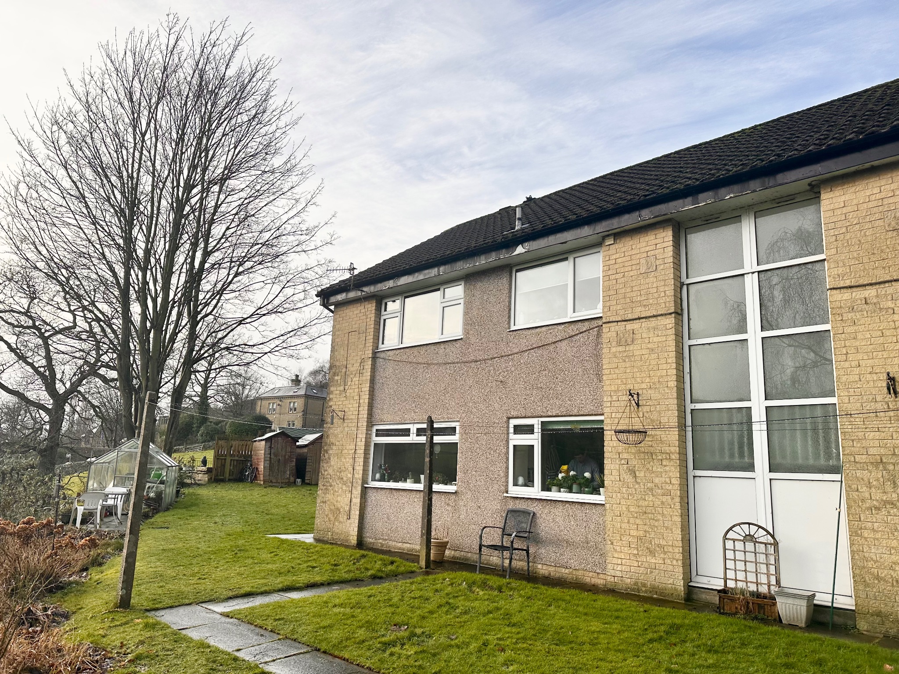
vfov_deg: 56.8
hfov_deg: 71.6
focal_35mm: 24
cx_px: 450
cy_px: 337
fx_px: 623
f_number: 1.78
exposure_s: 1/1495
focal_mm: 6.86
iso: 80
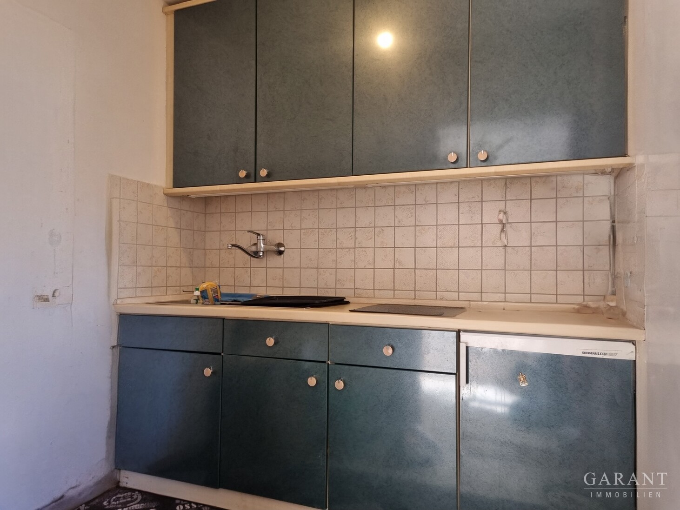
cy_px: 255
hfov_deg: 67.3
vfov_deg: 53.1
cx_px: 340
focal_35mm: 26
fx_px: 511
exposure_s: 1/100
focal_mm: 5.4
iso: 100
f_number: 1.8
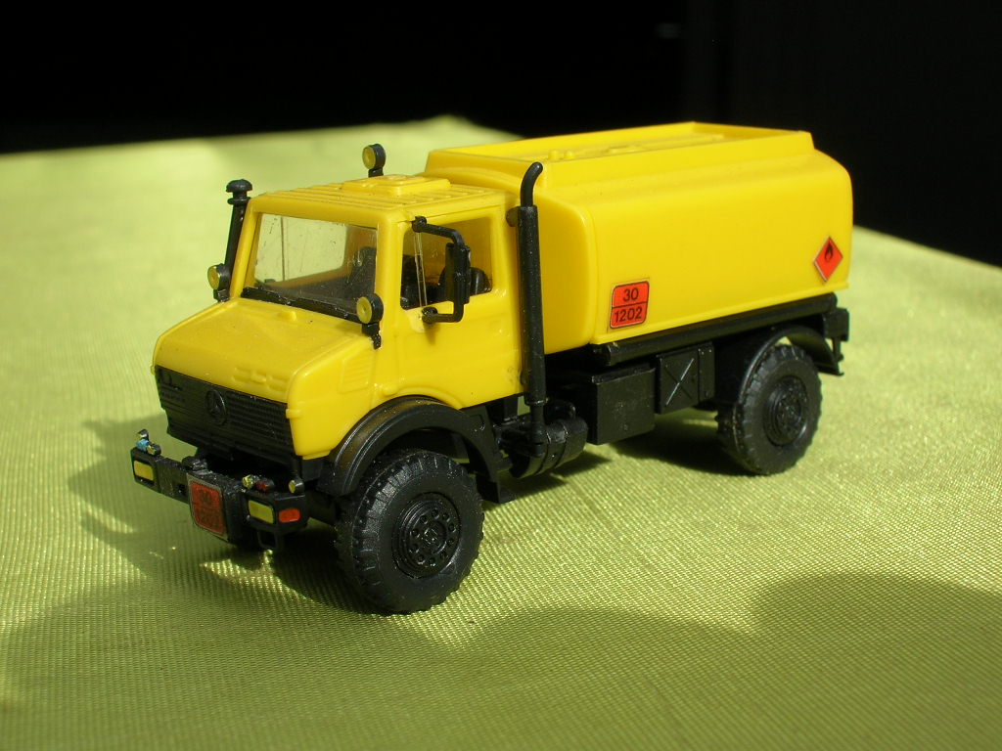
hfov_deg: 35.5
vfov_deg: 27.0
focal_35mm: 54
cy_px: 376
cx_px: 501
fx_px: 1563
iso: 50
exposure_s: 1/236
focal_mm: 9
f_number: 5.7
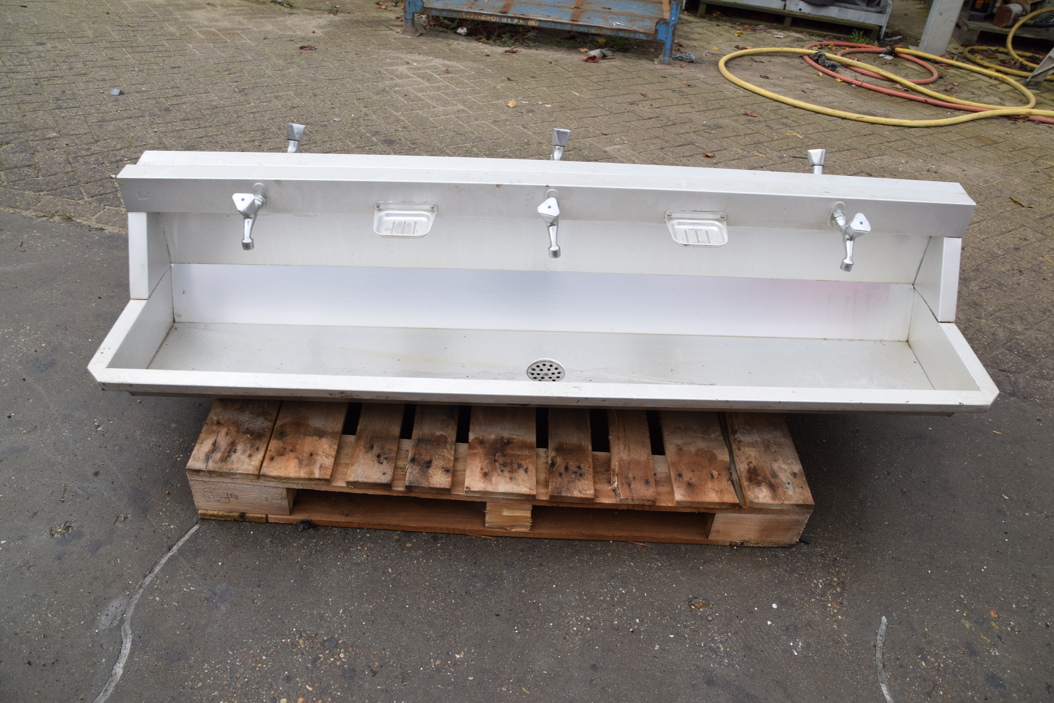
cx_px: 527
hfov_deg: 67.4
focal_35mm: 27
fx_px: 790
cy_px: 352
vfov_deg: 47.9
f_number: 7.1
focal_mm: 18
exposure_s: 1/200
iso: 400
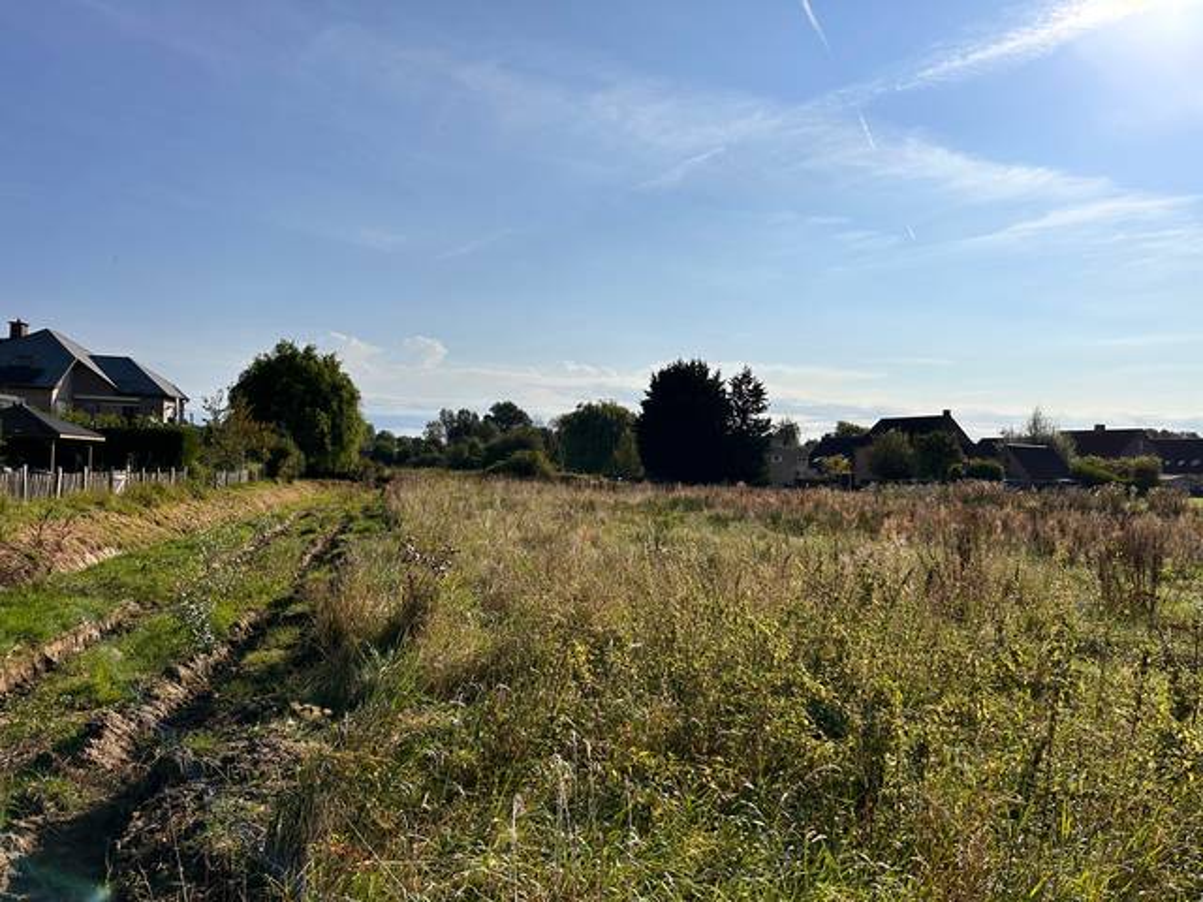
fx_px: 904
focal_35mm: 26
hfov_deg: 67.3
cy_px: 451
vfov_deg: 53.1
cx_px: 602
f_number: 1.5
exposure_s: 1/14286
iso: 50
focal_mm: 5.7
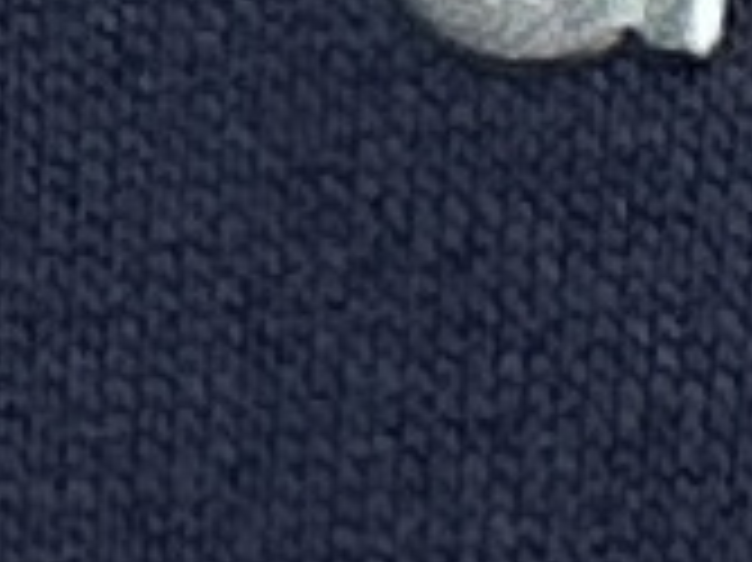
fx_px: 1932
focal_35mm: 89
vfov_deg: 14.8
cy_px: -393
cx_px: 977
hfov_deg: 20.2
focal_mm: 6.86
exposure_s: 1/100
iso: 125
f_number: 1.78
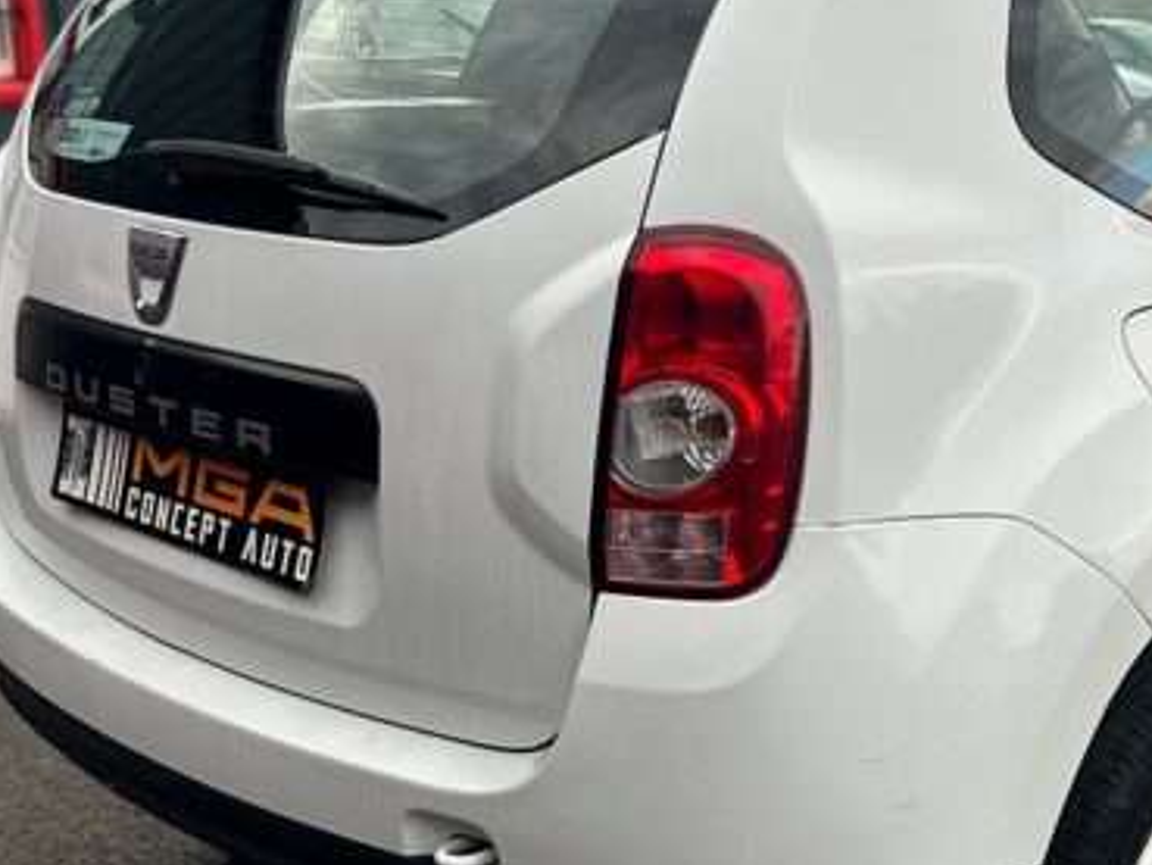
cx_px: 983
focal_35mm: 52
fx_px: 1731
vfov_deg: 28.0
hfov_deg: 35.2
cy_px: 422
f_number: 1.78
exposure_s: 1/597
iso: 80
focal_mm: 6.86
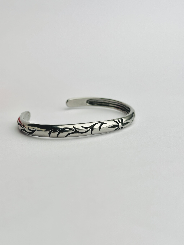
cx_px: 92
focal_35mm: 48
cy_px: 122
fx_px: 340
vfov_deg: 39.7
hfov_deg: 30.3
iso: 64
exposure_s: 1/791
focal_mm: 6.86
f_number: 1.78
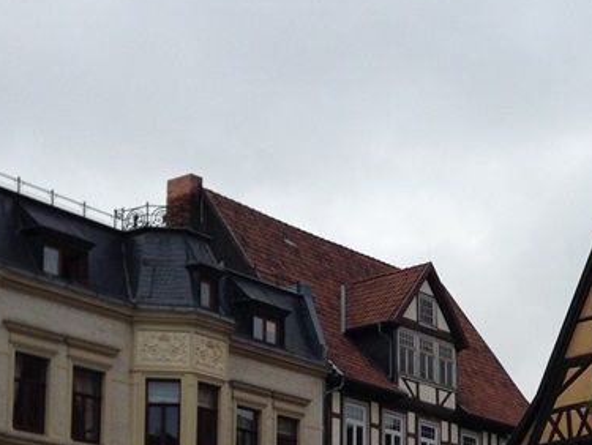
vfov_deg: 16.0
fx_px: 1541
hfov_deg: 20.8
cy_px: 483
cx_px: 639
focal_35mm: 90
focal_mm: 4.12
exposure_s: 1/834
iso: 50
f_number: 2.4
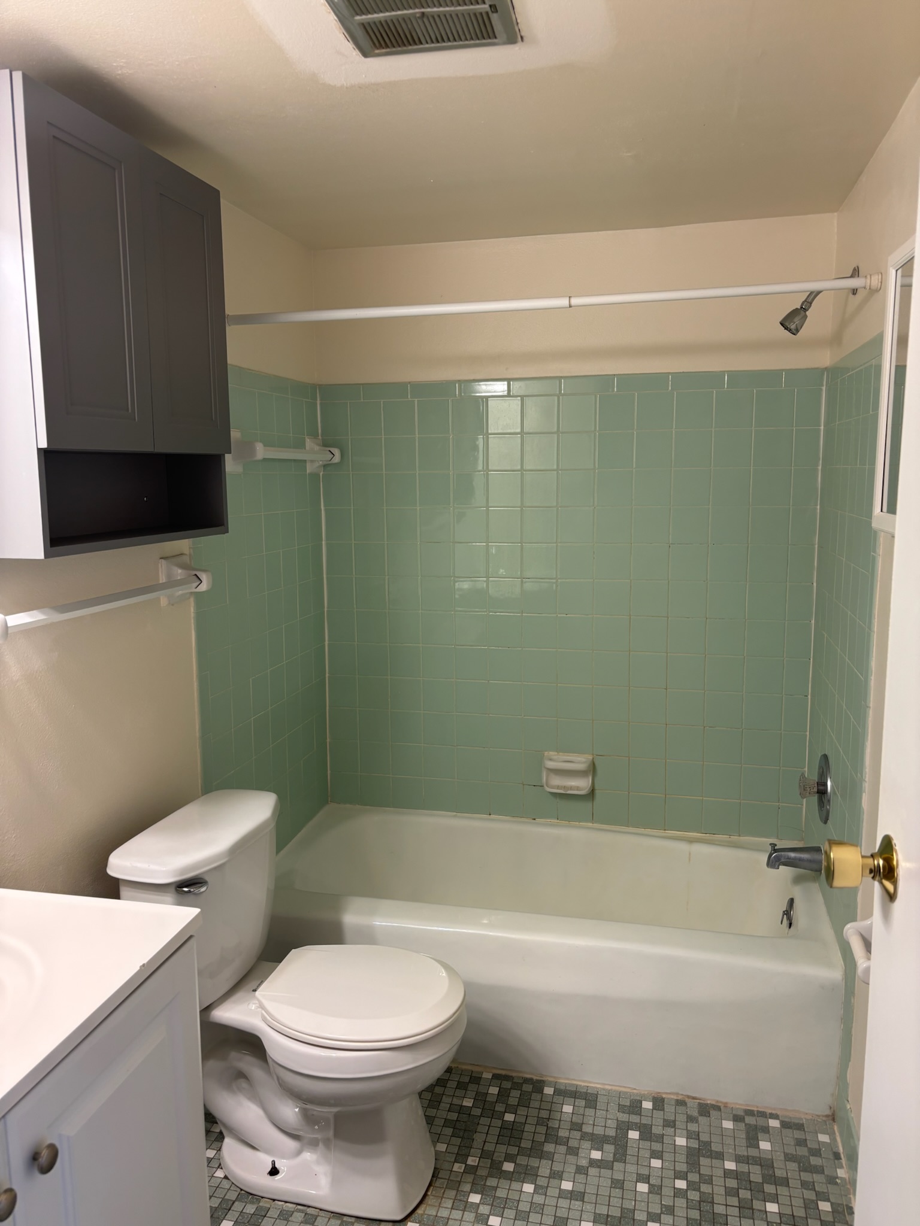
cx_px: 460
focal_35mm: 26
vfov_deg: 67.3
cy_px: 613
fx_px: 921
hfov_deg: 53.1
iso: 80
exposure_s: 1/60
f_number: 1.6
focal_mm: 5.96
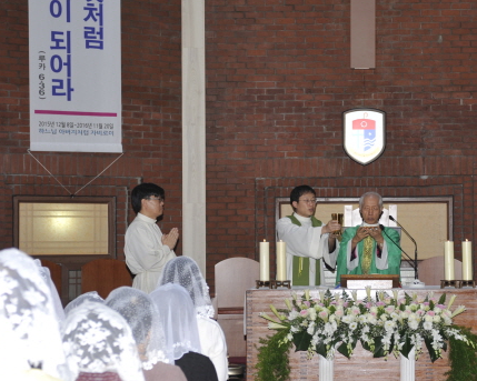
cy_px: 208
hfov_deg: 20.0
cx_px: 359
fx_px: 1341
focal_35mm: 95
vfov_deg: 16.2
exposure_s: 1/60
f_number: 4.5
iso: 200
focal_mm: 62
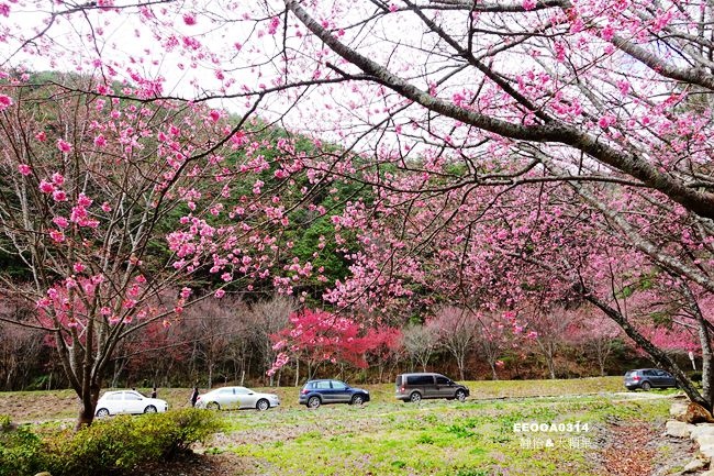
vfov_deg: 53.1
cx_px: 357
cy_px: 238
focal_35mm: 24
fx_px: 476
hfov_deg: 73.8
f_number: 5.6
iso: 125
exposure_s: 1/160
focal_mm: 8.8
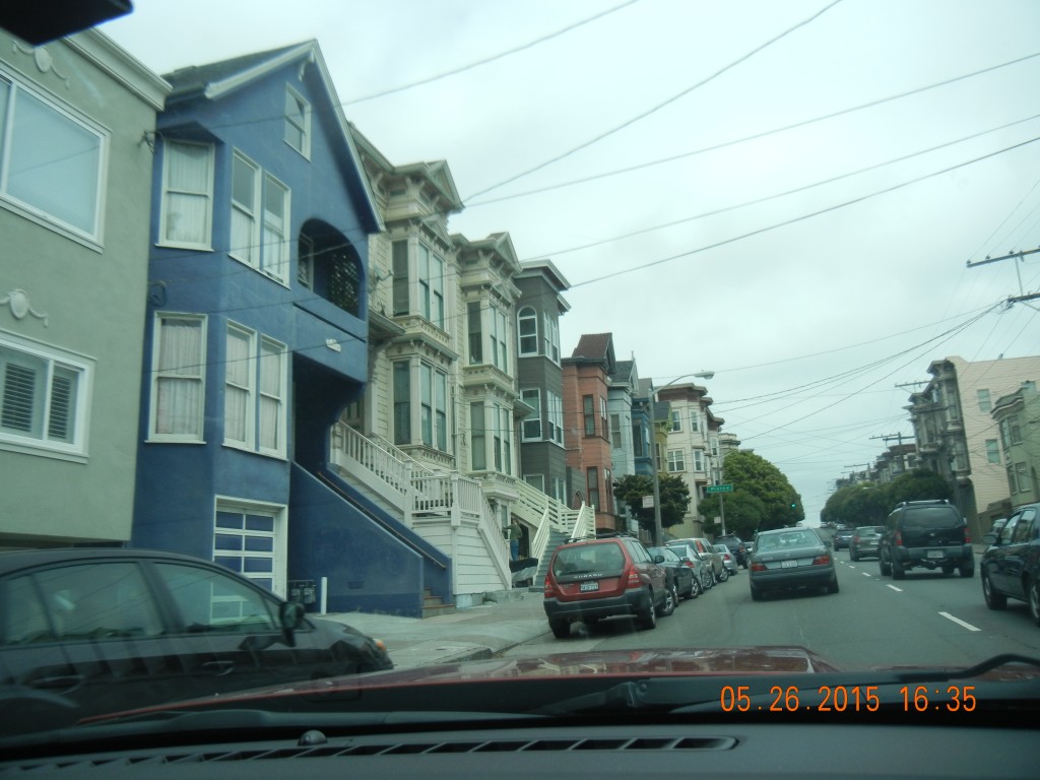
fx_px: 901
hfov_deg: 60.0
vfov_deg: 46.8
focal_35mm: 30
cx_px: 520
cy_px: 390
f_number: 7
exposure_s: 1/306
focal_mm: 5.4
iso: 160
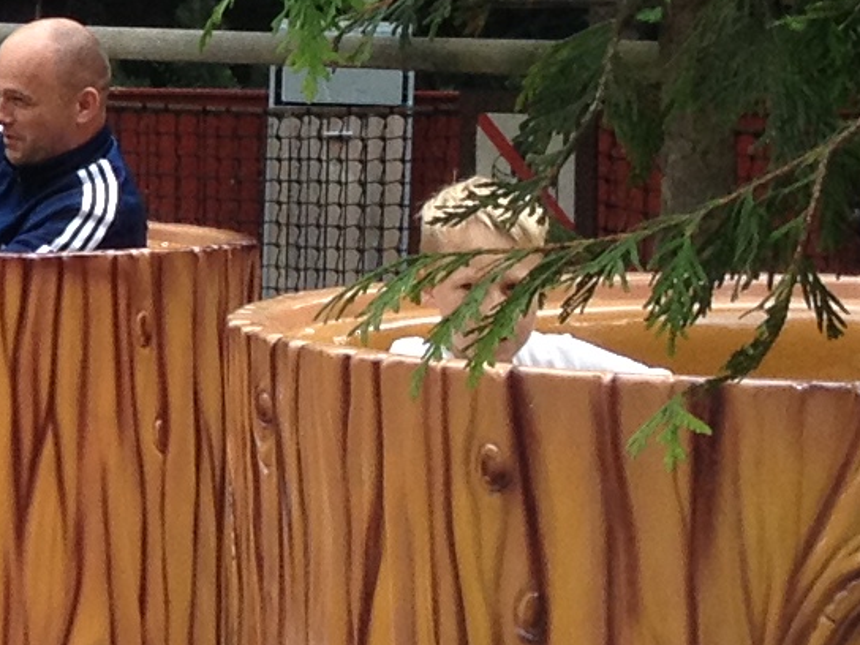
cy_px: 55
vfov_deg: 7.1
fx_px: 5217
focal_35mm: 210
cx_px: -816
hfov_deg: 8.9
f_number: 2.4
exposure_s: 1/255
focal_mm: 4.28
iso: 50
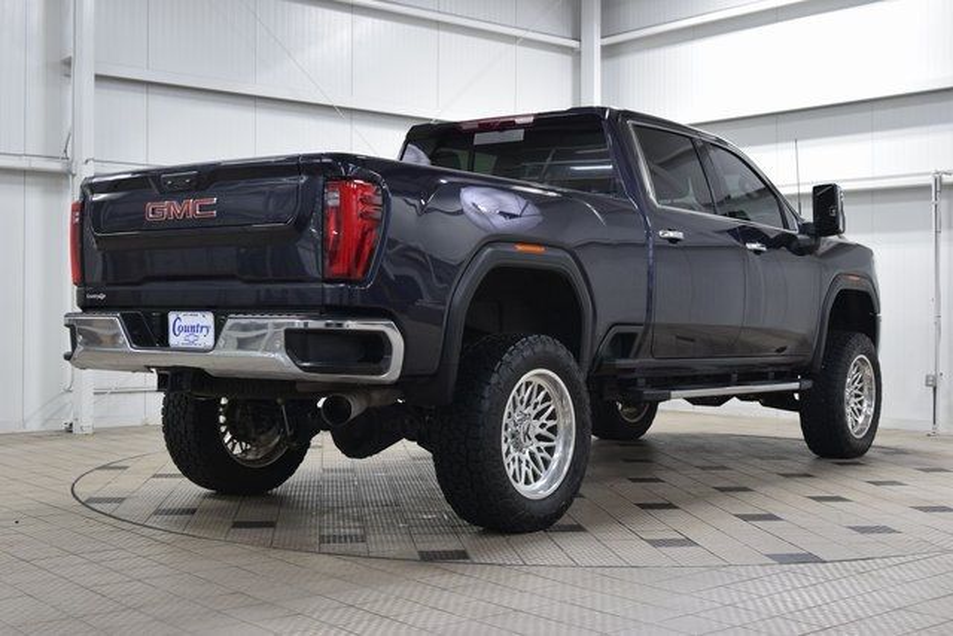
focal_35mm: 48
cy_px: 318
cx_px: 476
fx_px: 1271
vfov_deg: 28.1
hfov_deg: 41.1
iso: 1600
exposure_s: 1/60
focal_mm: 32
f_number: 5
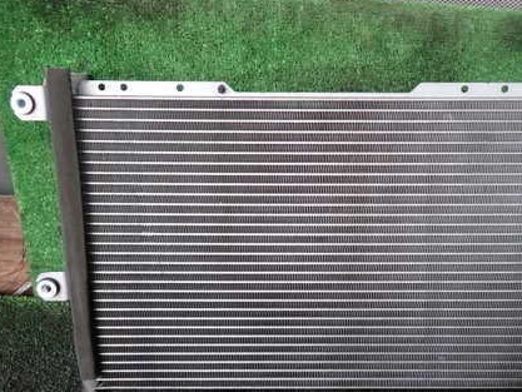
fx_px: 543
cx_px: 308
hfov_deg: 51.1
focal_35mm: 36
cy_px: 193
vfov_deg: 39.7
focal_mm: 4.5
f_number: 2
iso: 160
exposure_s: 1/60
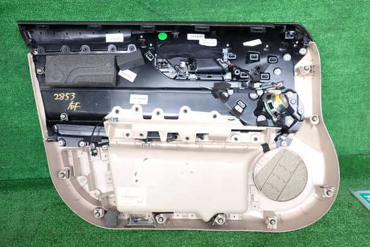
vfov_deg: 41.1
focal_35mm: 32
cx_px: 184
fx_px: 329
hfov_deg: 58.7
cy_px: 120
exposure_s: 1/80
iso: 100
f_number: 2.3
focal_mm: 5.4
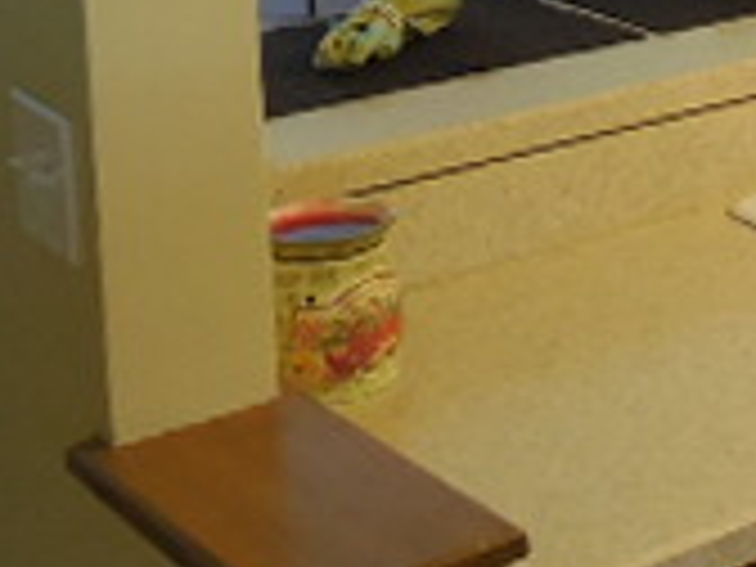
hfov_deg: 17.8
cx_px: 1224
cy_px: -207
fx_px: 2075
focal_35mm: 95
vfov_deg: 14.8
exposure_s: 1/20
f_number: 3.3
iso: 400
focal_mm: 4.5
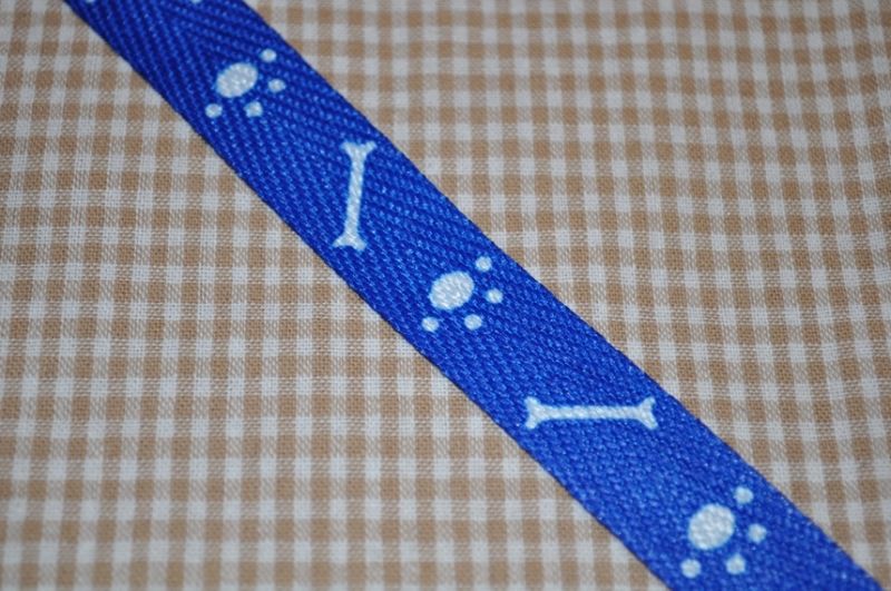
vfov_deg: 20.6
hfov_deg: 30.6
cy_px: 296
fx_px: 1631
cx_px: 446
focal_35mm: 66
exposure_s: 1/60
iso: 200
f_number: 5.3
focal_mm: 44
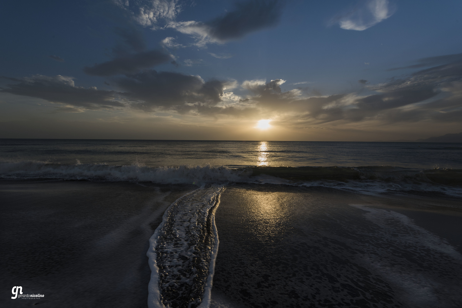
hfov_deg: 104.2
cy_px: 154
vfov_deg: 81.3
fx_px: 180
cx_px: 231
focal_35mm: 14
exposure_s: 1/60
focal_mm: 14
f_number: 11
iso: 50
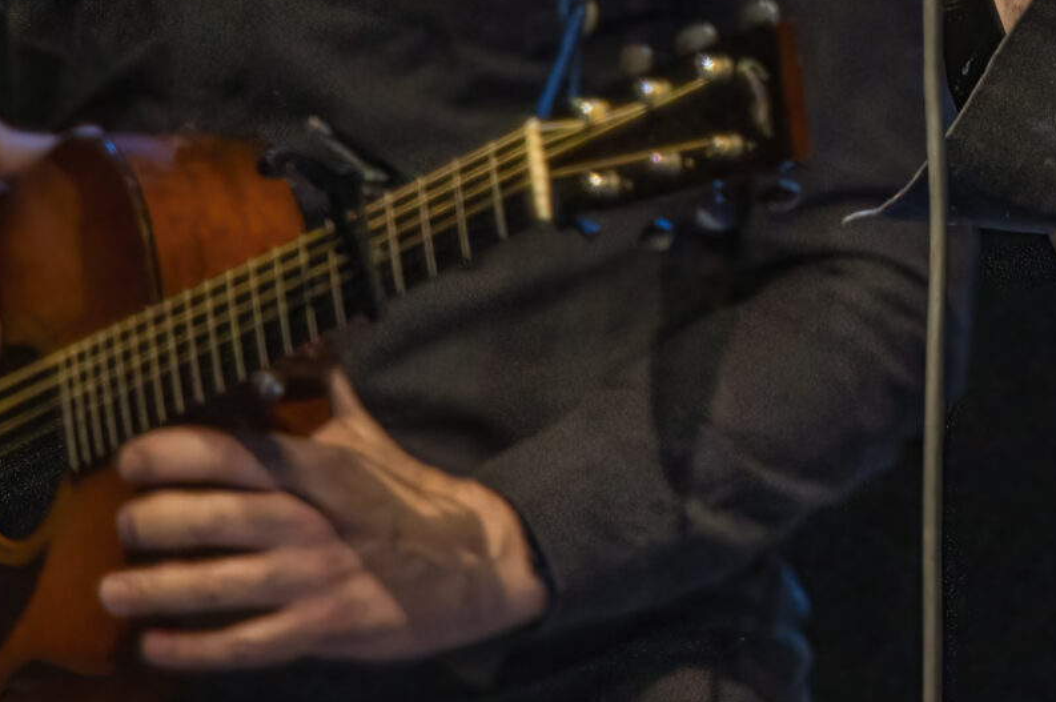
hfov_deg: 1.1
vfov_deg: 0.7
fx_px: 56788
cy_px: -218
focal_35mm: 1938
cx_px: 1096
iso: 3200
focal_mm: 600
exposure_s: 1/400
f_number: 6.3
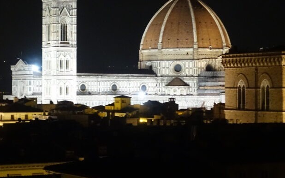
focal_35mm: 114
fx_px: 885
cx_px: 90
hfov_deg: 18.2
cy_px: 55
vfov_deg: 11.5
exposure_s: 1/13
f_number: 2.8
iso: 3200
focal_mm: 23.53
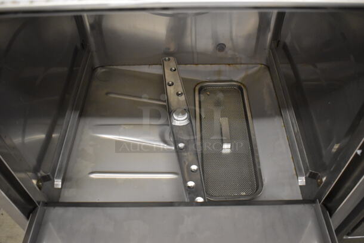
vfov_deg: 41.8
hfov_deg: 59.4
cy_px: 122
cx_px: 182
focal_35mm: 32
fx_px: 319
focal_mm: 21
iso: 4000
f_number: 3.8
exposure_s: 1/125
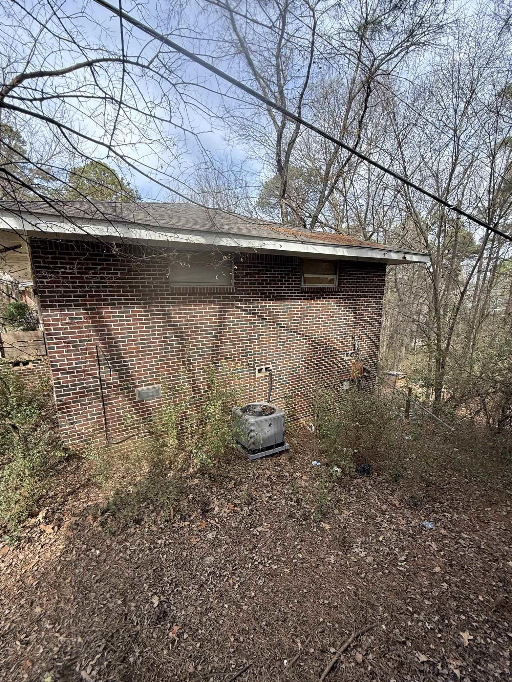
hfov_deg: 78.1
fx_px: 316
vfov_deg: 94.3
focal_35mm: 16
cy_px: 371
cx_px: 250
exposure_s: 1/400
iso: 64
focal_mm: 2.22
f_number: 2.2
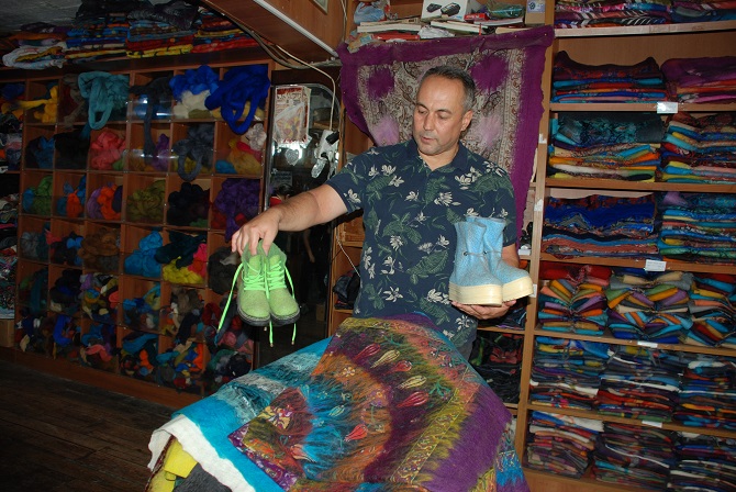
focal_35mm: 27
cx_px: 368
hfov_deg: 67.3
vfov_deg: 48.0
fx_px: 552
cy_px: 246
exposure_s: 1/60
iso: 200
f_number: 3.5
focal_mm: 18
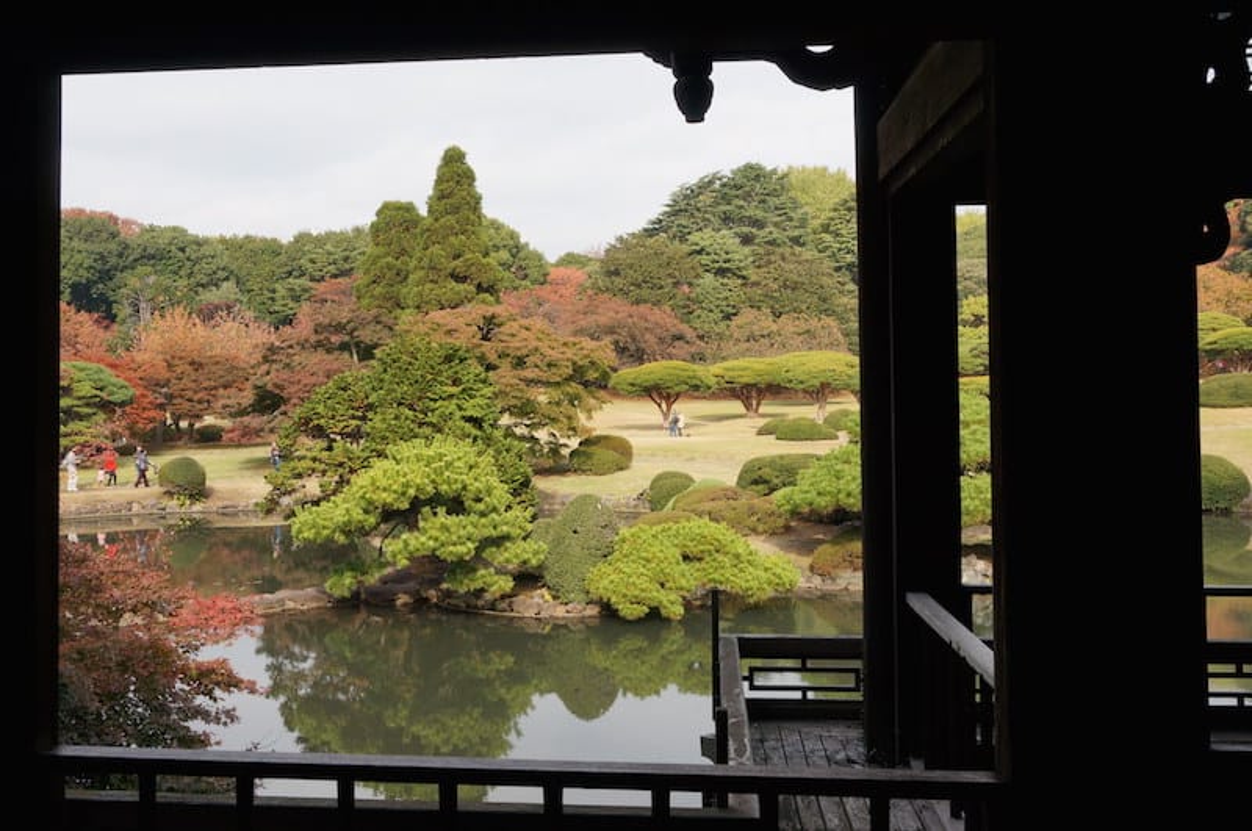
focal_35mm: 30
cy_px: 416
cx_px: 626
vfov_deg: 43.5
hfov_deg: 62.0
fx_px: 1042
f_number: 8
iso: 100
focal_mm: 20
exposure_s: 1/125
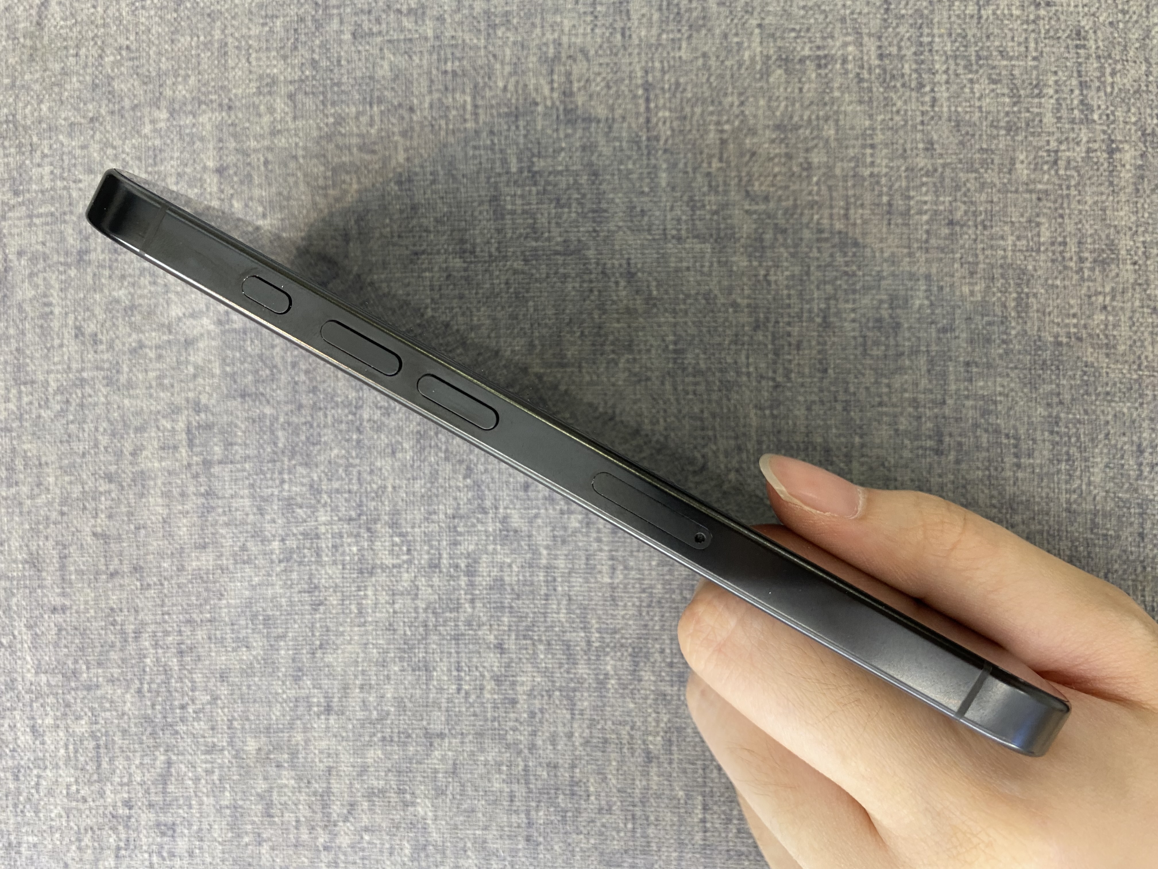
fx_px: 836
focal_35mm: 25
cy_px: 434
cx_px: 579
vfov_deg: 54.9
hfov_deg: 69.4
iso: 160
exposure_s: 1/50
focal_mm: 4.25
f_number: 1.8
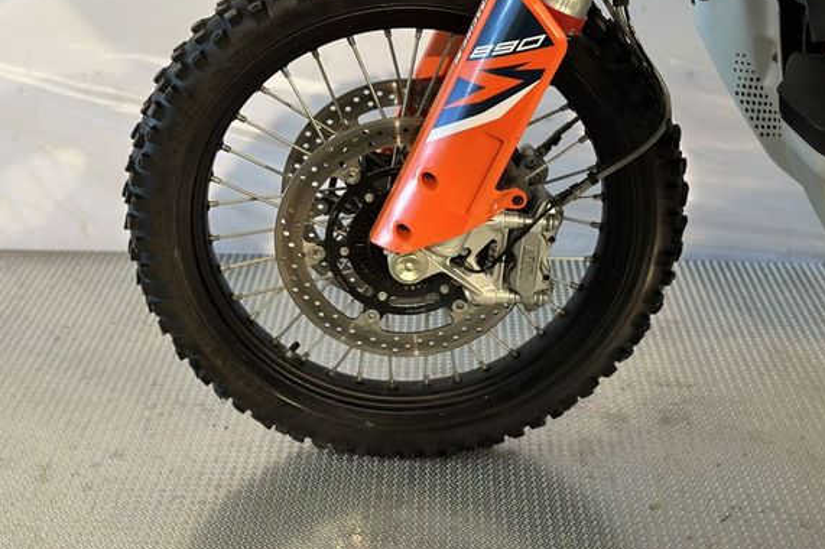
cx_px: 393
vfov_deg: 24.1
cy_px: 211
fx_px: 1283
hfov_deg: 35.7
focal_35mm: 56
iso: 250
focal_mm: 6.86
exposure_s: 1/50
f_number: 1.78
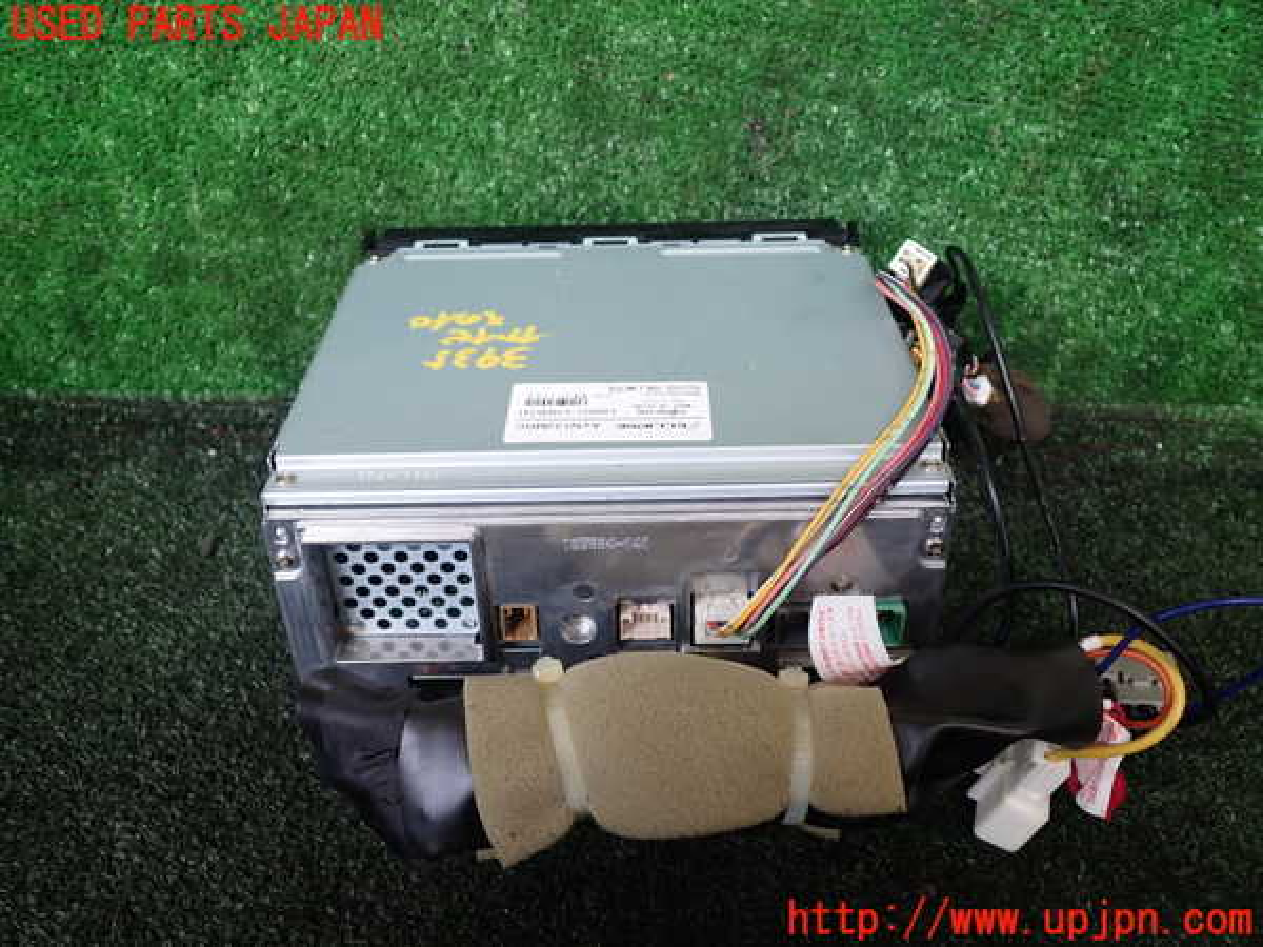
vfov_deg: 46.8
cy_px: 474
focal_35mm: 30
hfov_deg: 60.0
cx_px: 632
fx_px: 1095
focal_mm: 5.4
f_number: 2.3
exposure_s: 1/60
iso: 100
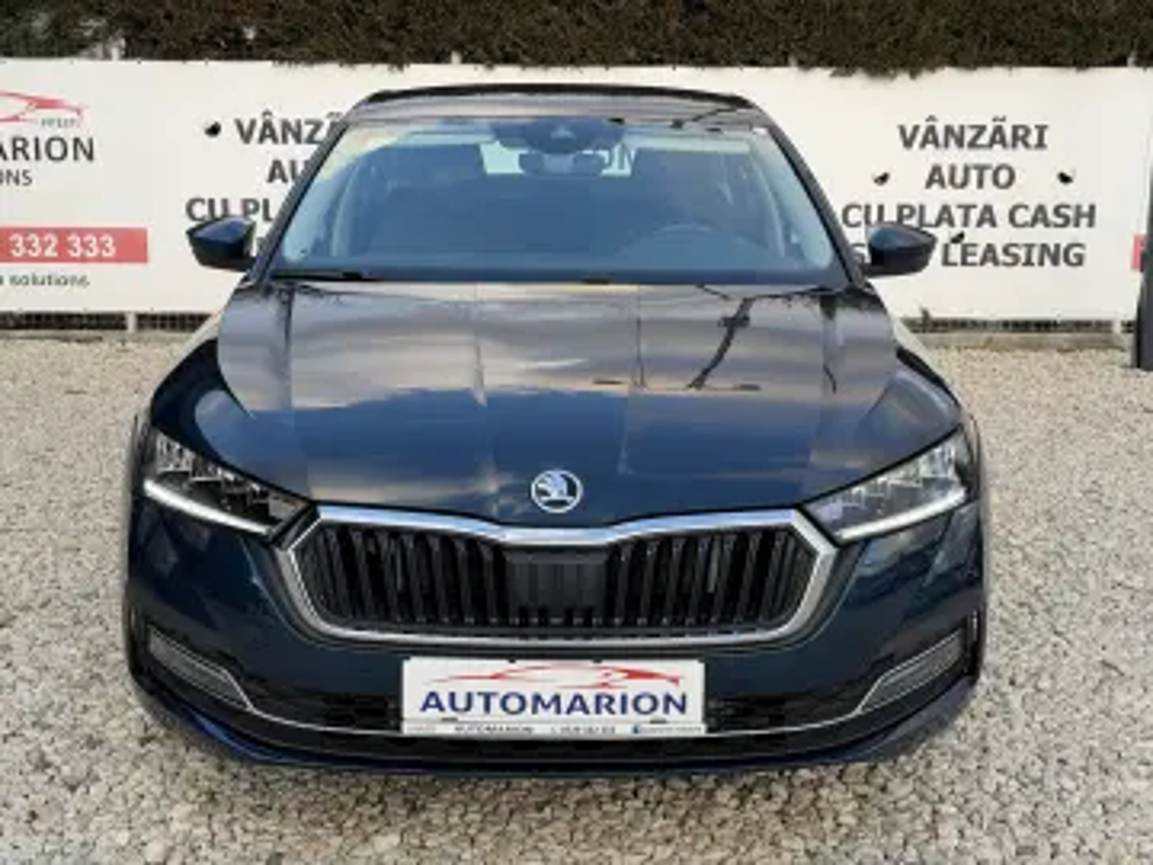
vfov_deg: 30.3
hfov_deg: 39.7
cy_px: 432
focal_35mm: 48
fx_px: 1599
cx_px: 576
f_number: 1.78
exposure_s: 1/305
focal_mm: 6.76
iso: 64
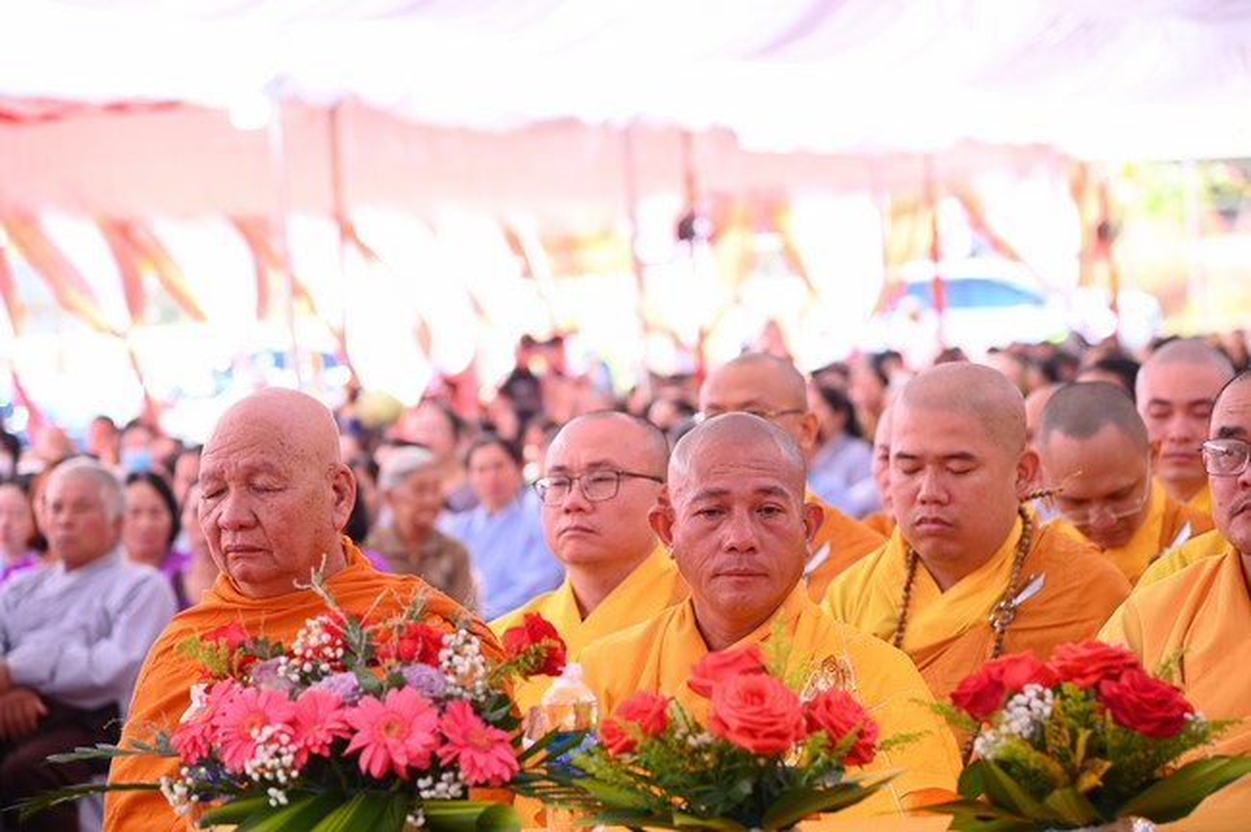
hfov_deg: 17.1
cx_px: 626
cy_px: 416
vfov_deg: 11.4
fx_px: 4166
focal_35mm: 120
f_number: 4.5
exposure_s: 1/250
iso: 1250
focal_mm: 120
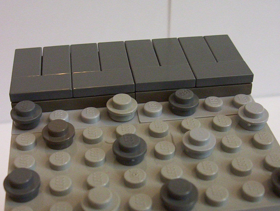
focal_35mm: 68
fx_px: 551
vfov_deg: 21.7
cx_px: 145
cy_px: 128
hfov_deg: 28.5
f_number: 2.73
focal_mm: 5.77
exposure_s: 1/35.4
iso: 200
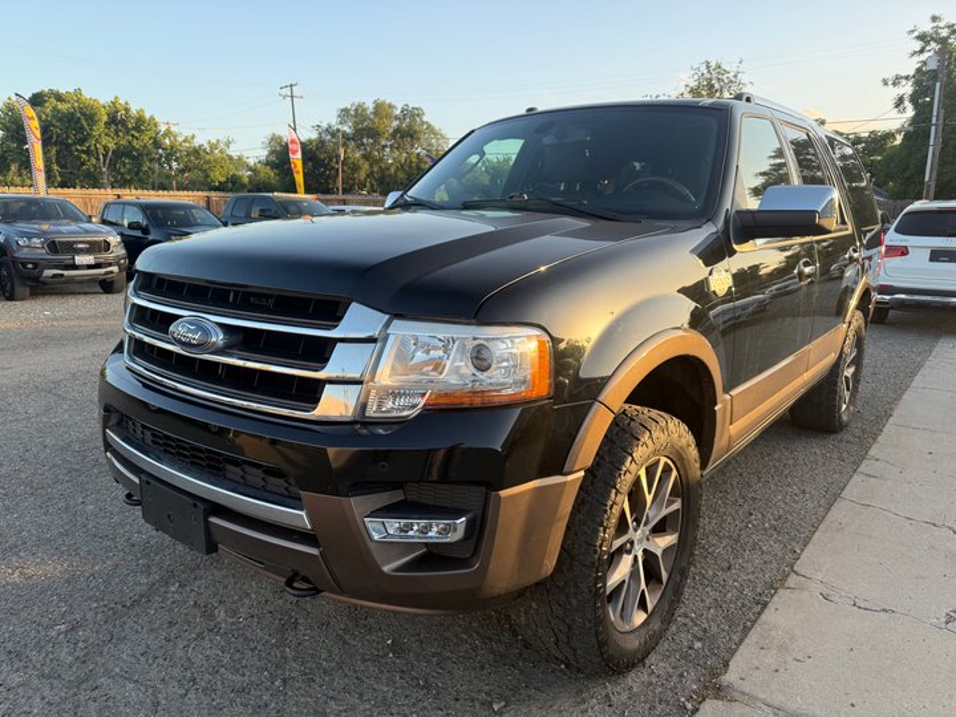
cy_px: 358
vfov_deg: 56.8
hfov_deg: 71.6
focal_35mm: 24
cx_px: 478
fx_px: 663
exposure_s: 1/695
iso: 100
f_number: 1.78
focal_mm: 6.76
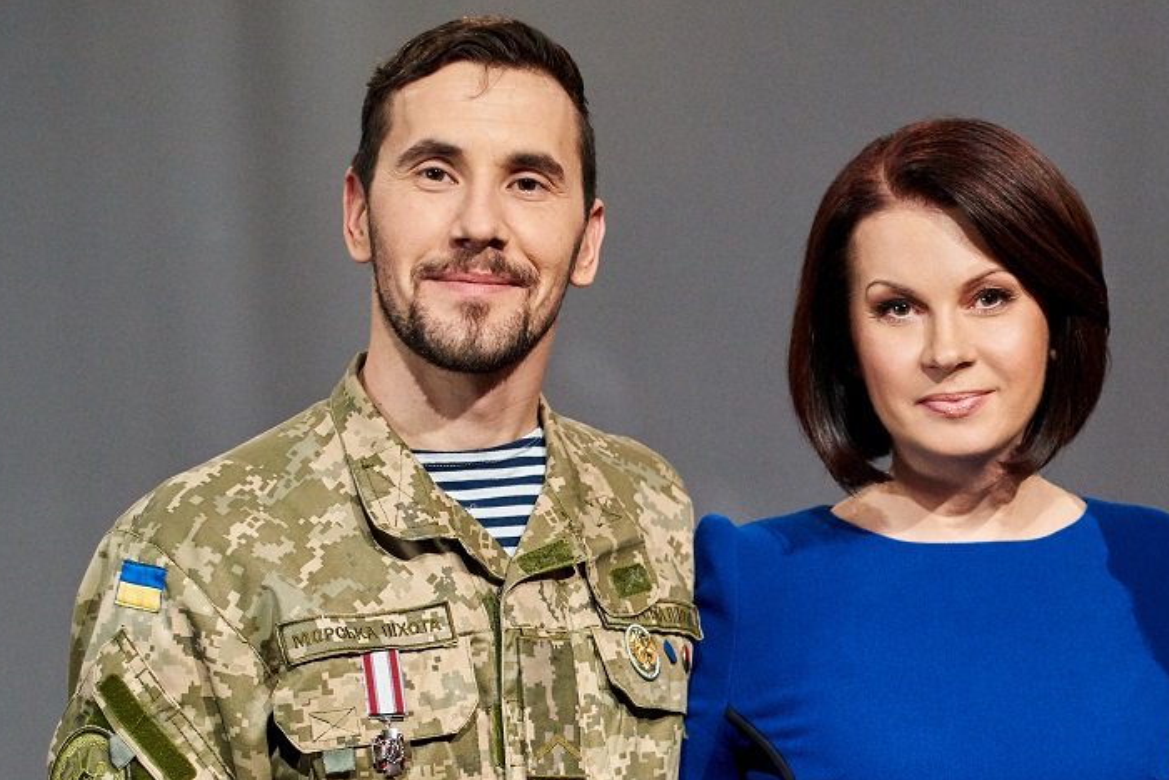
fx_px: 3411
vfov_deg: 12.9
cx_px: 942
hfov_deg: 19.2
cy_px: 734
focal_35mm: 105
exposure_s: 1/125
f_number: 2.8
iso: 2000
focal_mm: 50
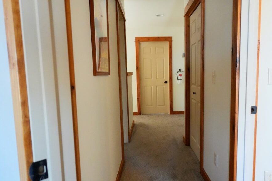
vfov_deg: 46.3
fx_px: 212
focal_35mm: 28
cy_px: 98
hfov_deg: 65.3
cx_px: 153
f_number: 3.5
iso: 4000
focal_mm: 16
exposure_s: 1/160
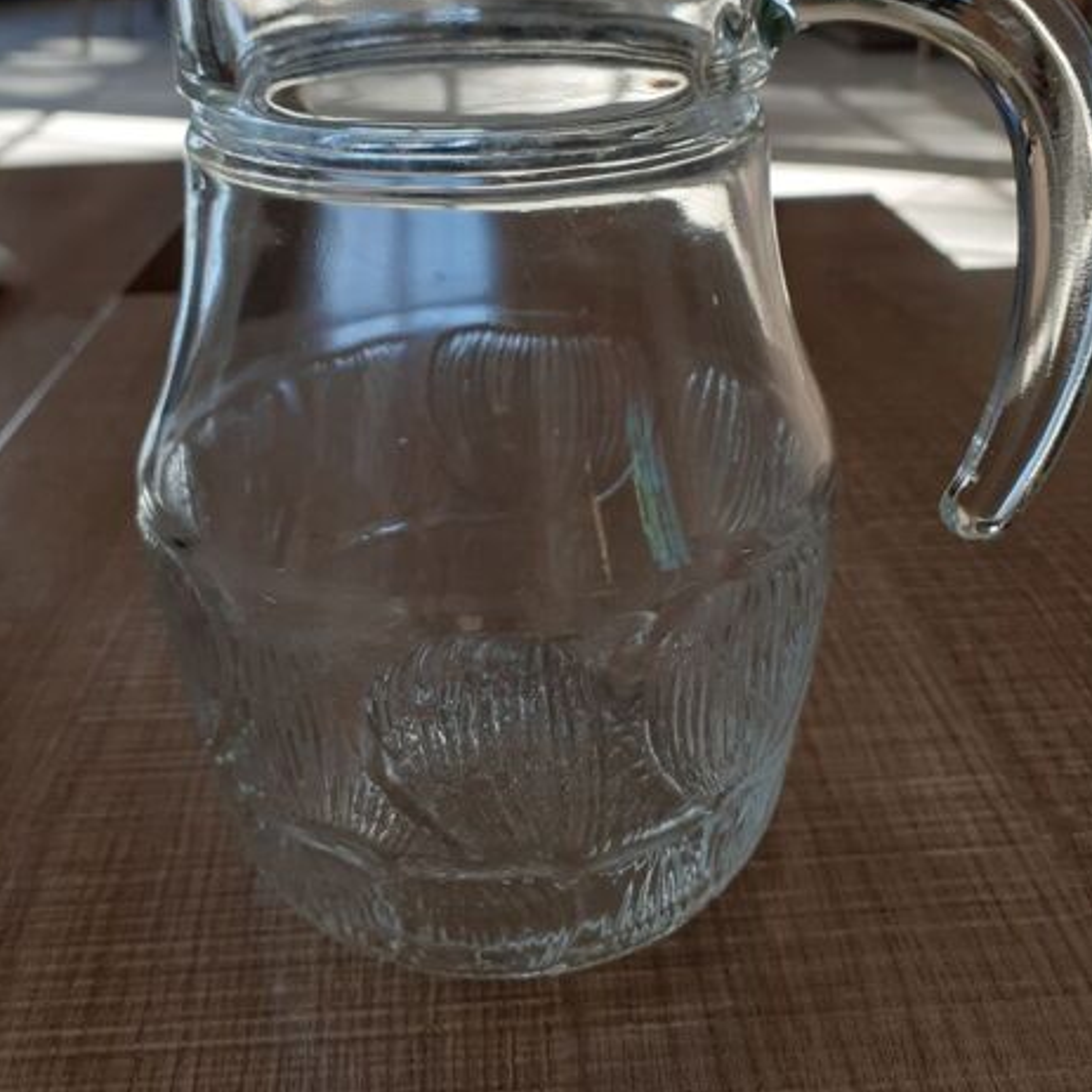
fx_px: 1178
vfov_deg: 48.7
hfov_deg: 49.7
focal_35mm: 33
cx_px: 559
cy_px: 342
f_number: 1.9
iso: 50
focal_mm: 3.6
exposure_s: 1/100
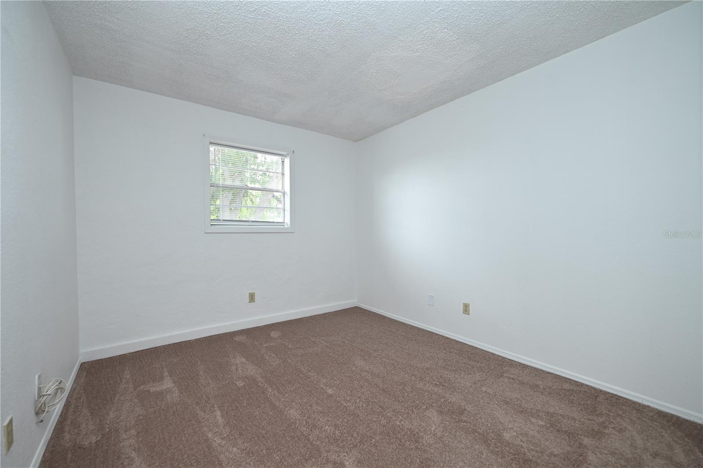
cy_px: 234
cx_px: 352
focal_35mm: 14
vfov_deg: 79.2
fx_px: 283
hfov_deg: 102.3
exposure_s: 1/60
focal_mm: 14.5
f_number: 4
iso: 250
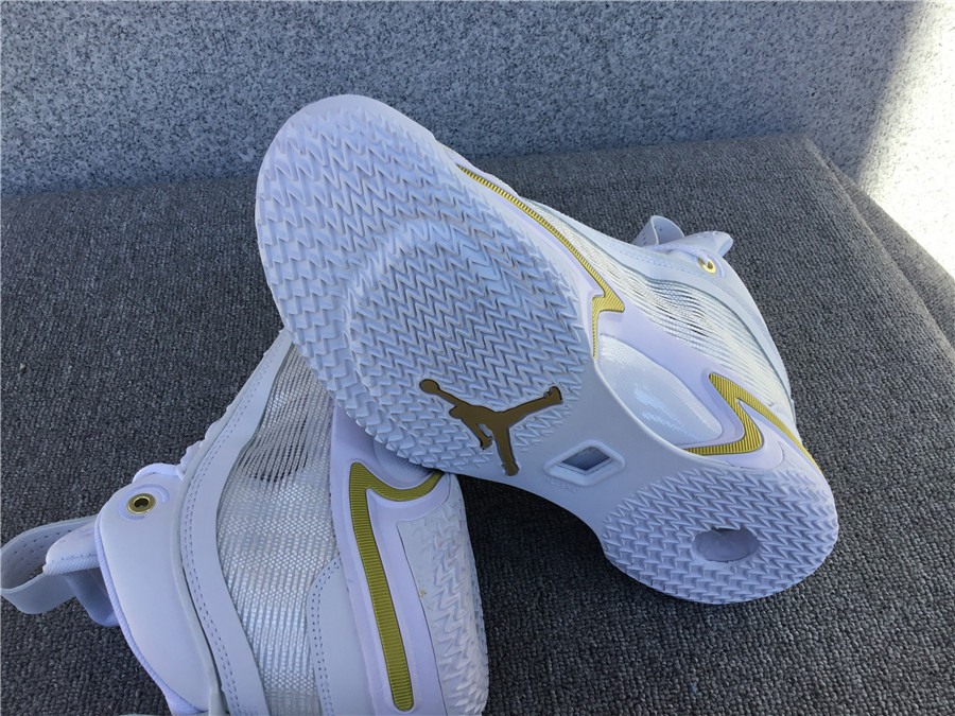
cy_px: 358
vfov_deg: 45.4
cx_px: 478
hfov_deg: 58.4
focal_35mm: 31
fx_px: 855
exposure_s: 1/512
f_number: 2.4
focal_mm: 3.3
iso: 25
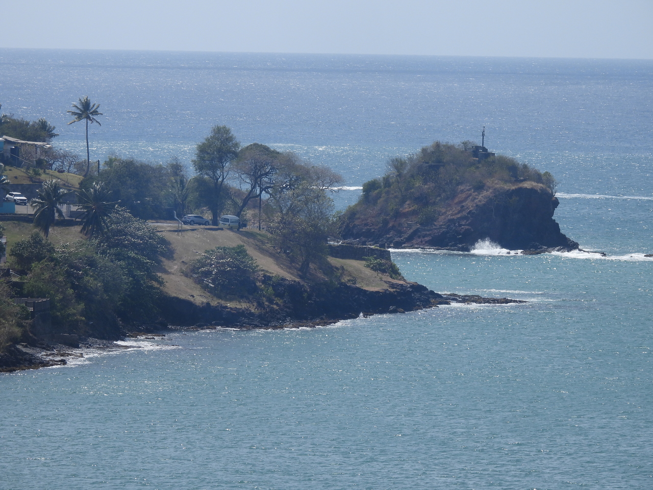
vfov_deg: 5.0
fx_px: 5659
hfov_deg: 6.6
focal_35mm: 300
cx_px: 326
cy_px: 245
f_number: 5
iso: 100
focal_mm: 53.5
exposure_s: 1/1250
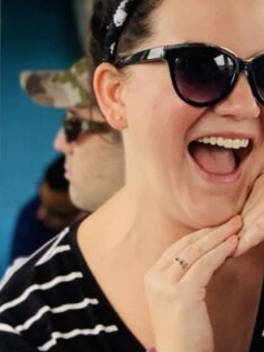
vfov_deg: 11.7
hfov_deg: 8.8
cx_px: 270
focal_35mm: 168
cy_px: 108
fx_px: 1707
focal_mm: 6
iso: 100
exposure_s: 1/122
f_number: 2.4
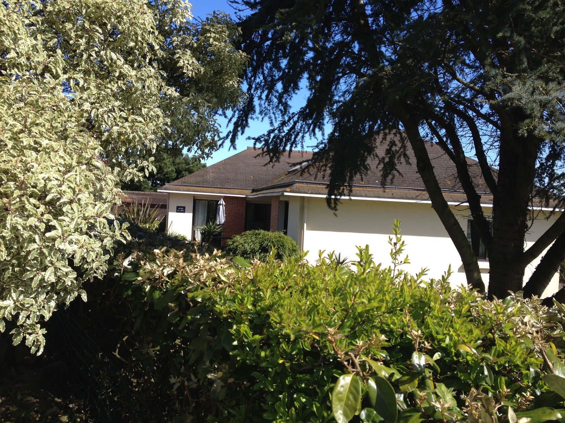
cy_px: 212
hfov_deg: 52.6
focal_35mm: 35
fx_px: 571
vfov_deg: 40.7
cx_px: 282
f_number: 2.4
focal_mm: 4.28
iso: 50
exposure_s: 1/1004
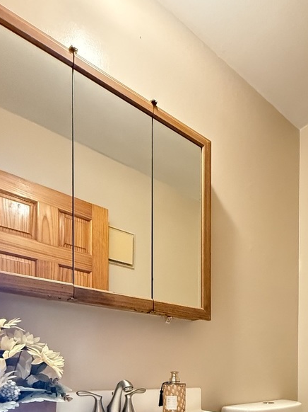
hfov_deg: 50.1
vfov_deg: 57.1
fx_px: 309
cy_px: 377
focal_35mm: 26
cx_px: 242
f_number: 2.2
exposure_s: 1/60
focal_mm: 2.22
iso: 1000
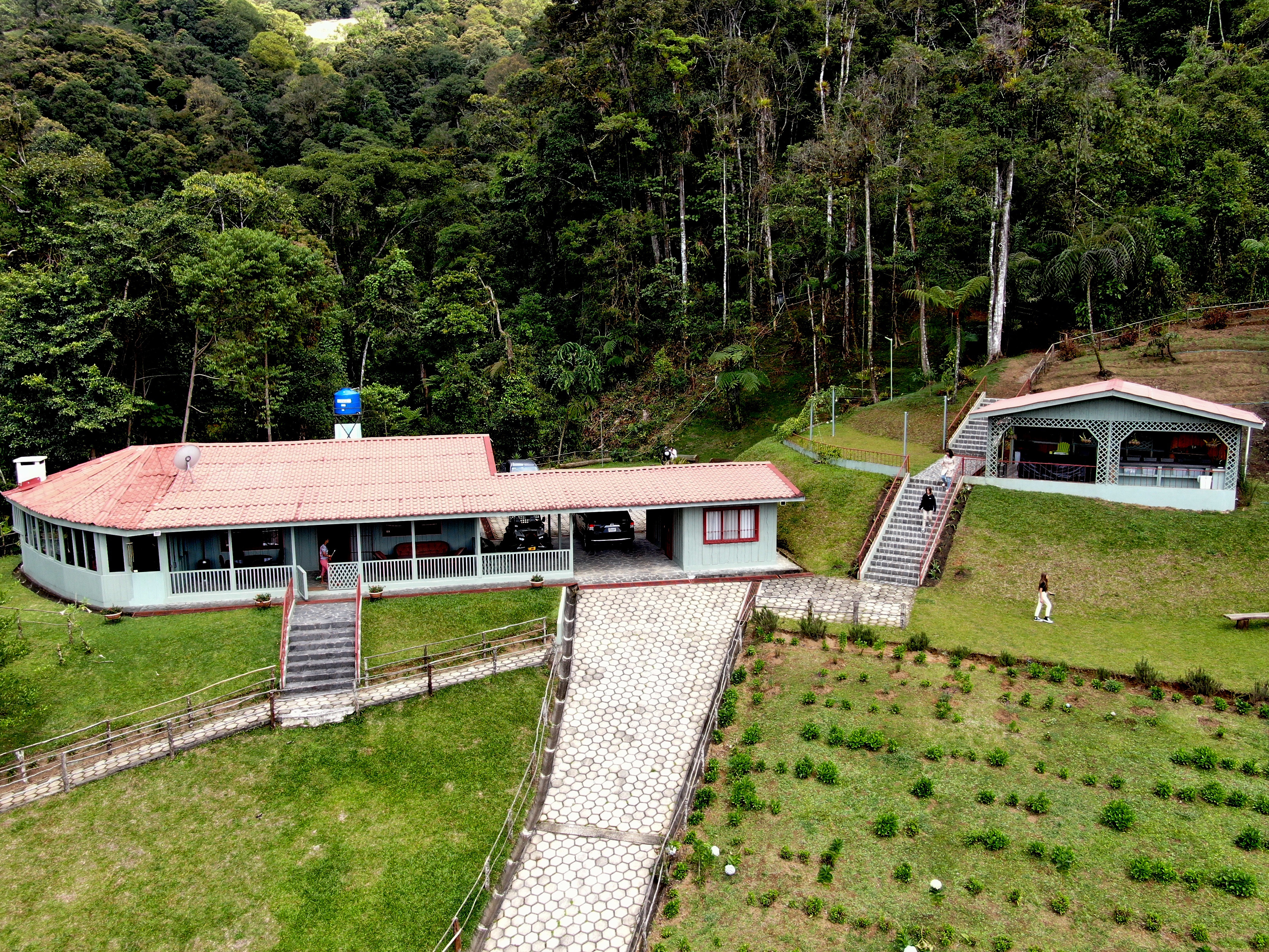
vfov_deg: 48.2
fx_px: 1063
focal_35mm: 29
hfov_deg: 61.7
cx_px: 634
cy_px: 476
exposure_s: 1/160
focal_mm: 5.11
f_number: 3
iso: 100
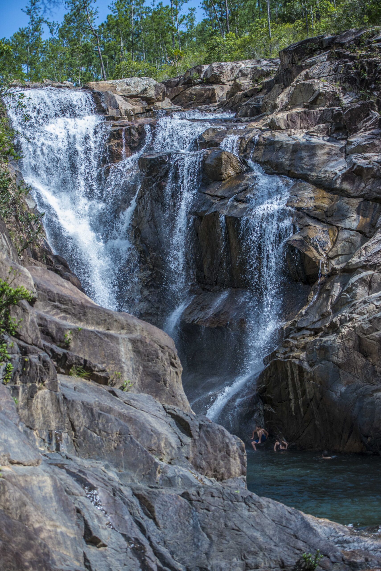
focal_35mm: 70
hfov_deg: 19.5
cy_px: 286
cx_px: 190
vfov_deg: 28.8
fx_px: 1110
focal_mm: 70
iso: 1000
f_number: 2.8
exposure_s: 1/8000
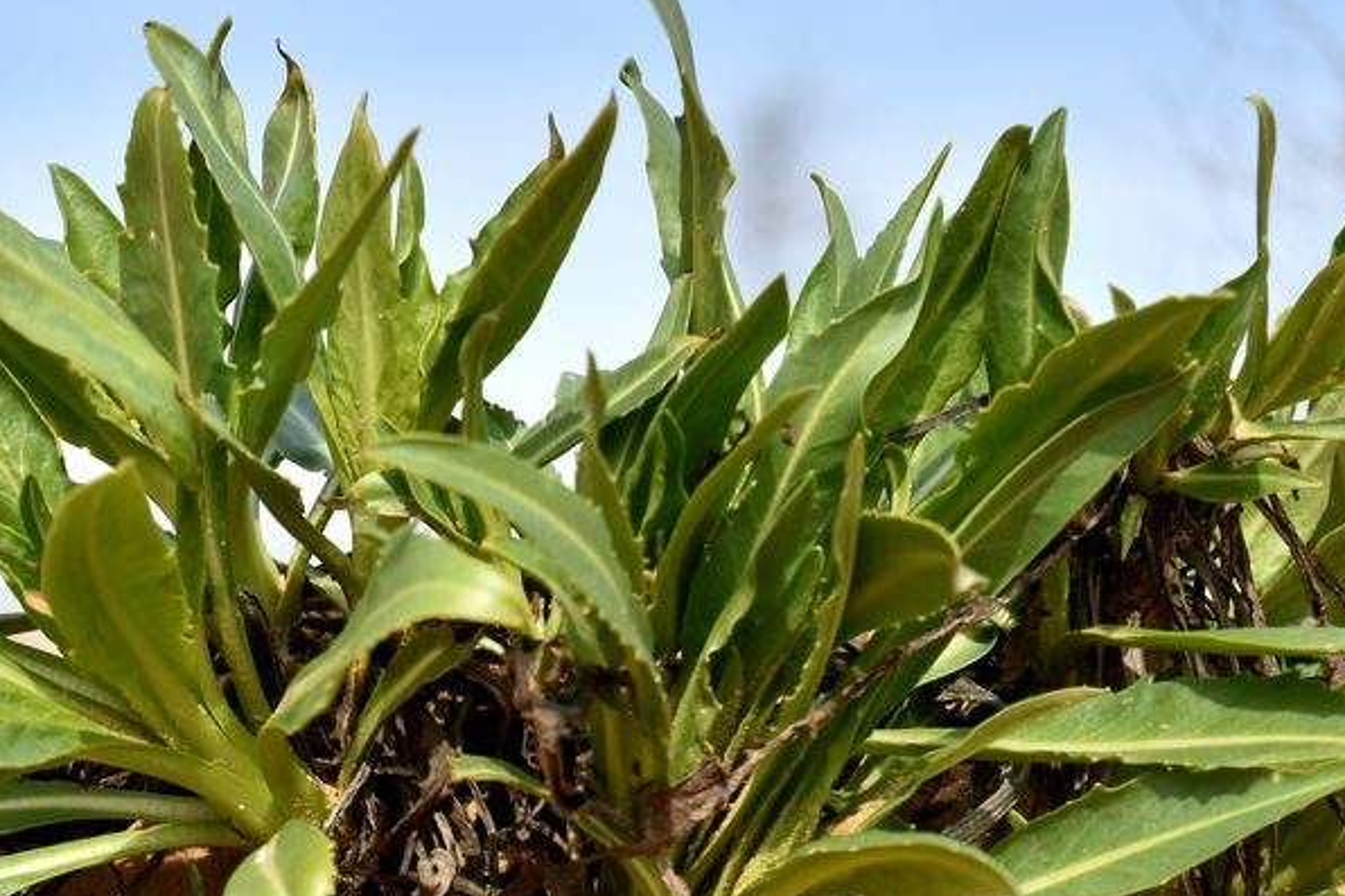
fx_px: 5528
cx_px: 334
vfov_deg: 9.3
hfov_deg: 13.8
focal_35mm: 148
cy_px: 671
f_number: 6.3
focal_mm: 42
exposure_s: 1/1000
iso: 250
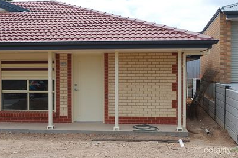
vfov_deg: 27.5
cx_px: 102
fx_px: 324
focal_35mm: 49
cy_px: 70
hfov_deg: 40.3
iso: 100
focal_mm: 28
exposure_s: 1/200
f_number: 7.1
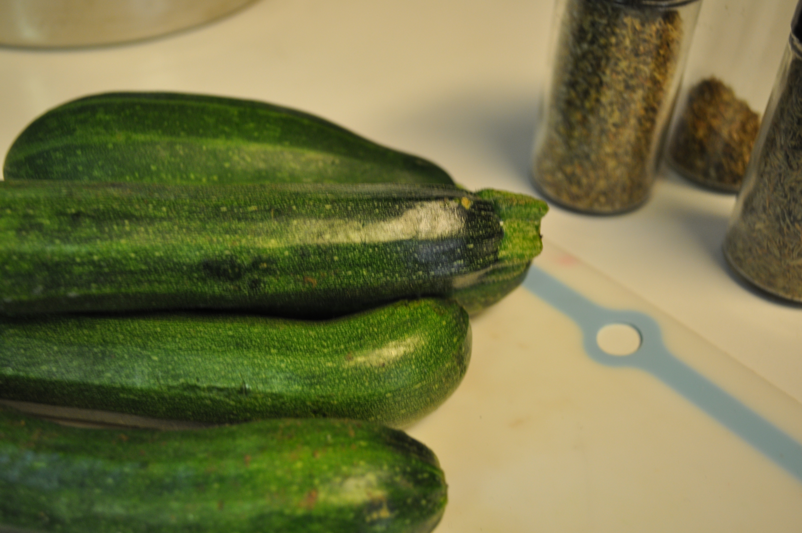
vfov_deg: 30.8
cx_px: 401
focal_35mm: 44
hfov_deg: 45.0
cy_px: 266
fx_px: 968
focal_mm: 29
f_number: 4.5
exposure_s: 1/15
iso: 450
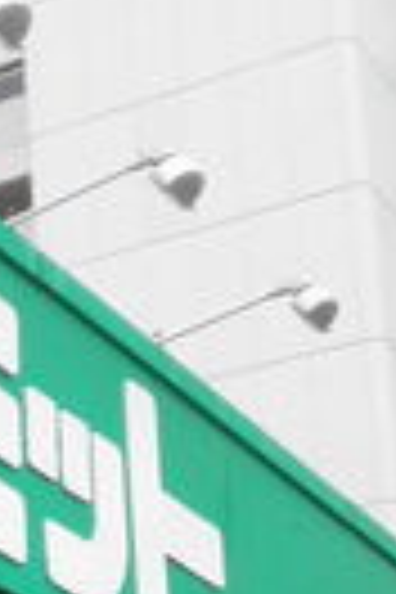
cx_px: -351
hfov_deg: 9.2
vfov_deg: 14.1
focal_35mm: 141
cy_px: 720
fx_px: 2326
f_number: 3
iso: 64
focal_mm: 5
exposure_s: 1/160
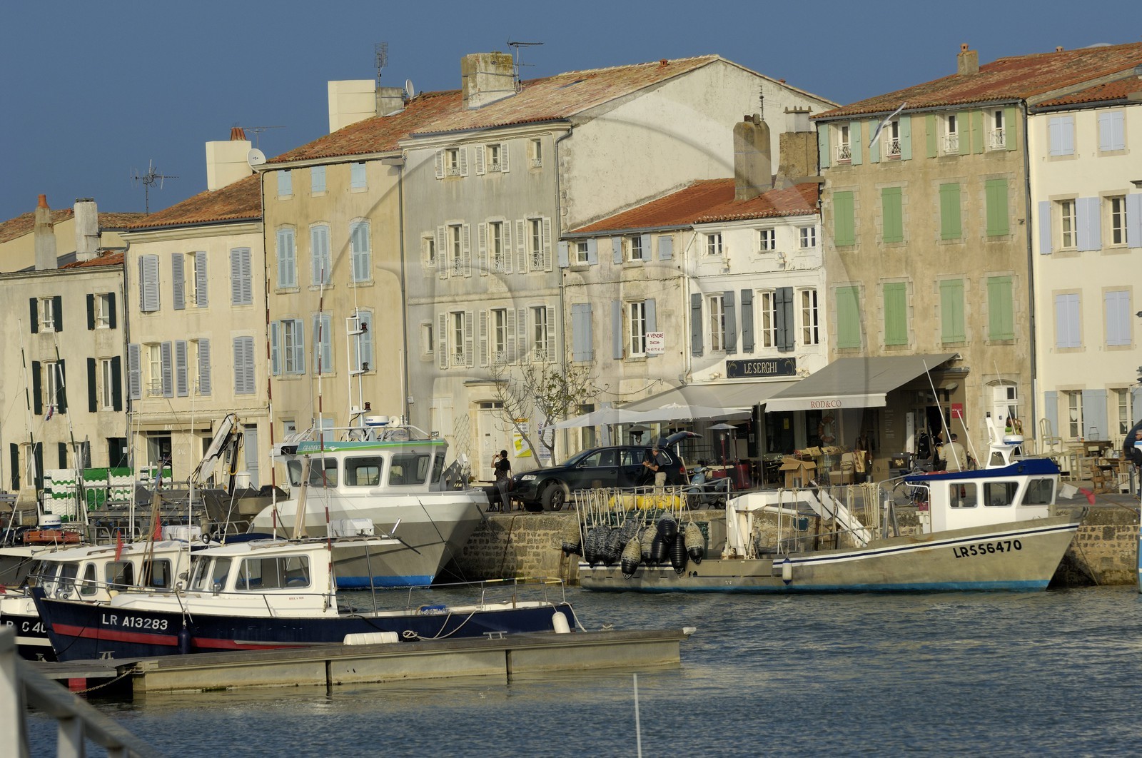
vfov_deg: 8.3
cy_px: 379
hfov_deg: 12.5
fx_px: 5227
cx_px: 571
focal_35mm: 165
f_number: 6.3
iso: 100
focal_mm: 110
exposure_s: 1/400
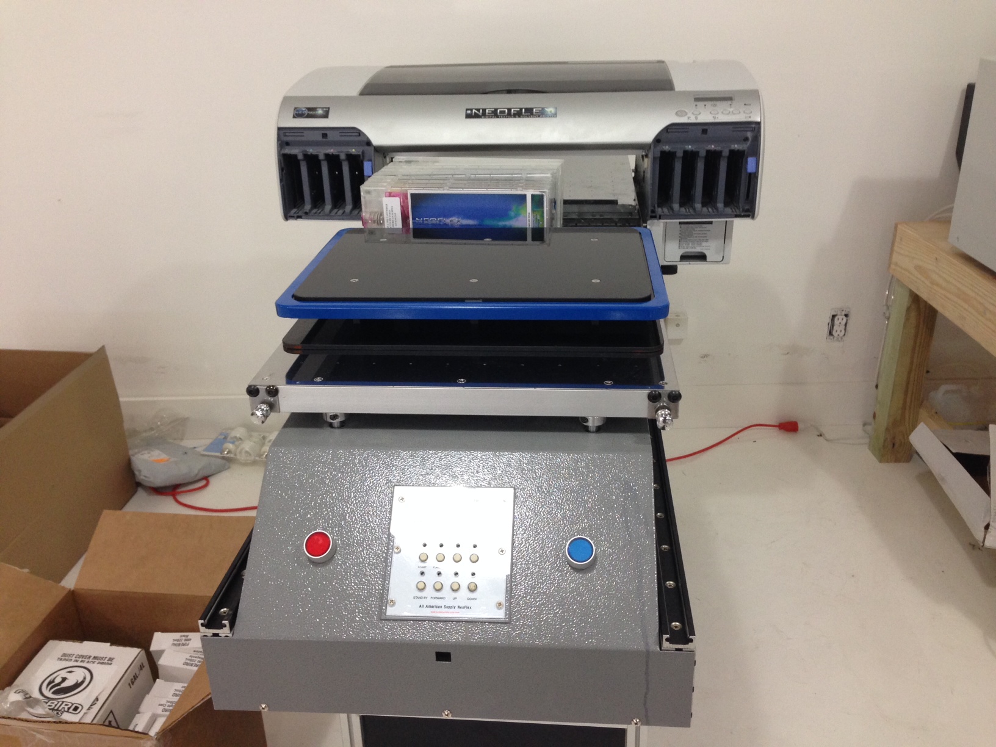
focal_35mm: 33
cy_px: 374
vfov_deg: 42.9
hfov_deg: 55.4
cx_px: 498
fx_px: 950
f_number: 2.4
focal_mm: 4.12
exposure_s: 1/20
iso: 125
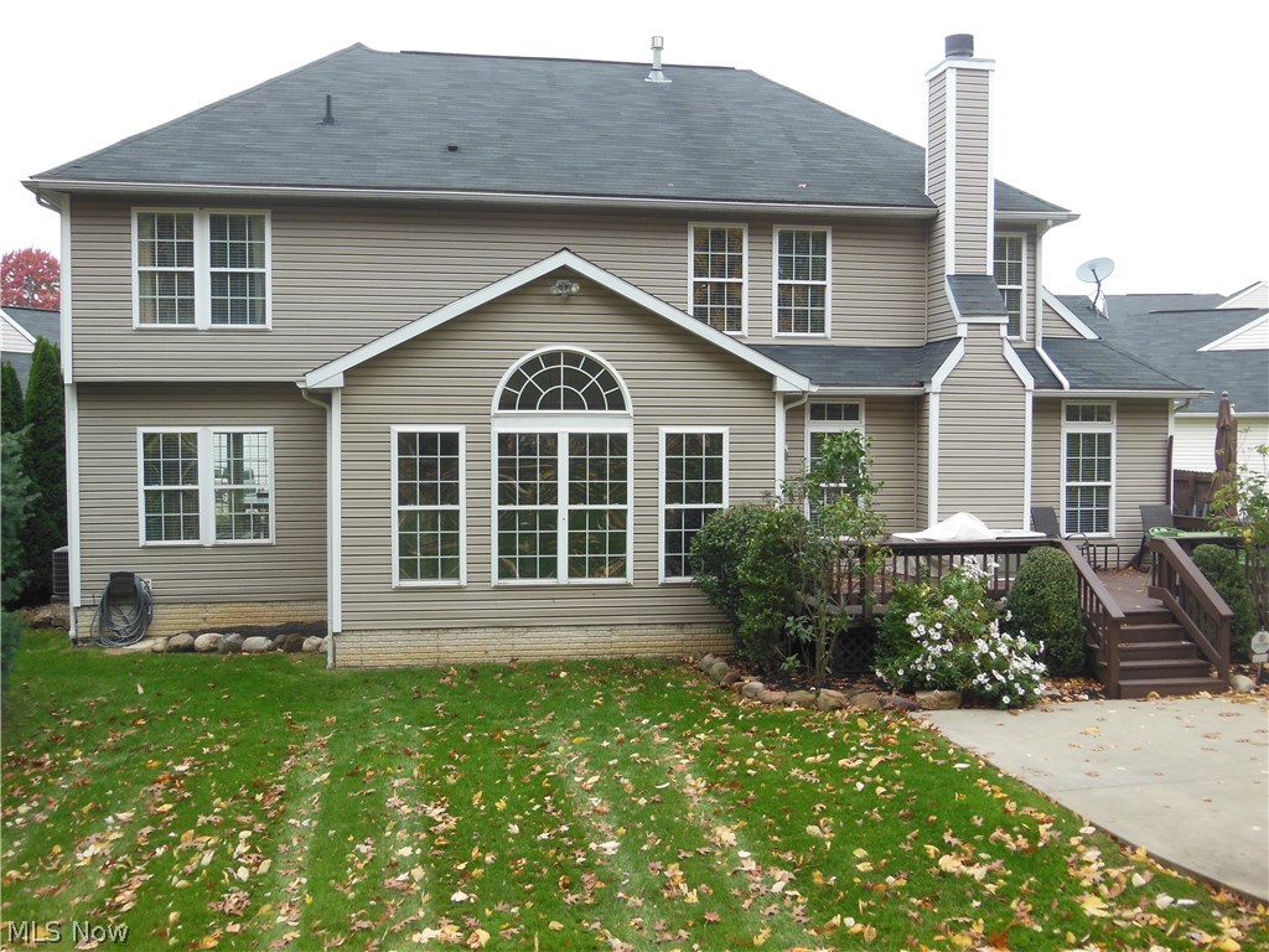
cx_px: 634
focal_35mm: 39
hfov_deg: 47.9
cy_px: 476
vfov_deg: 36.8
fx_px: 1430
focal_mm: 6.9
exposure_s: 1/160
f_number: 4.1
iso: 125
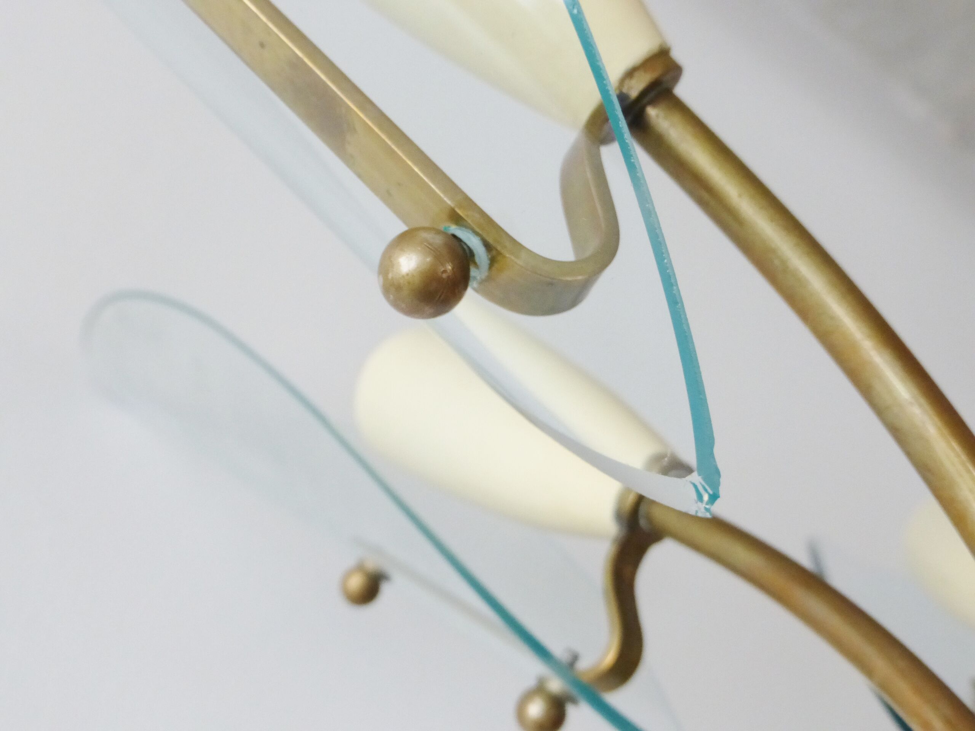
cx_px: 488
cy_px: 366
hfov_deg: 43.9
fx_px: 1211
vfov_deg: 33.6
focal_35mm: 43
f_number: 3.9
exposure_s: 1/50
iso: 400
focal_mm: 7.4
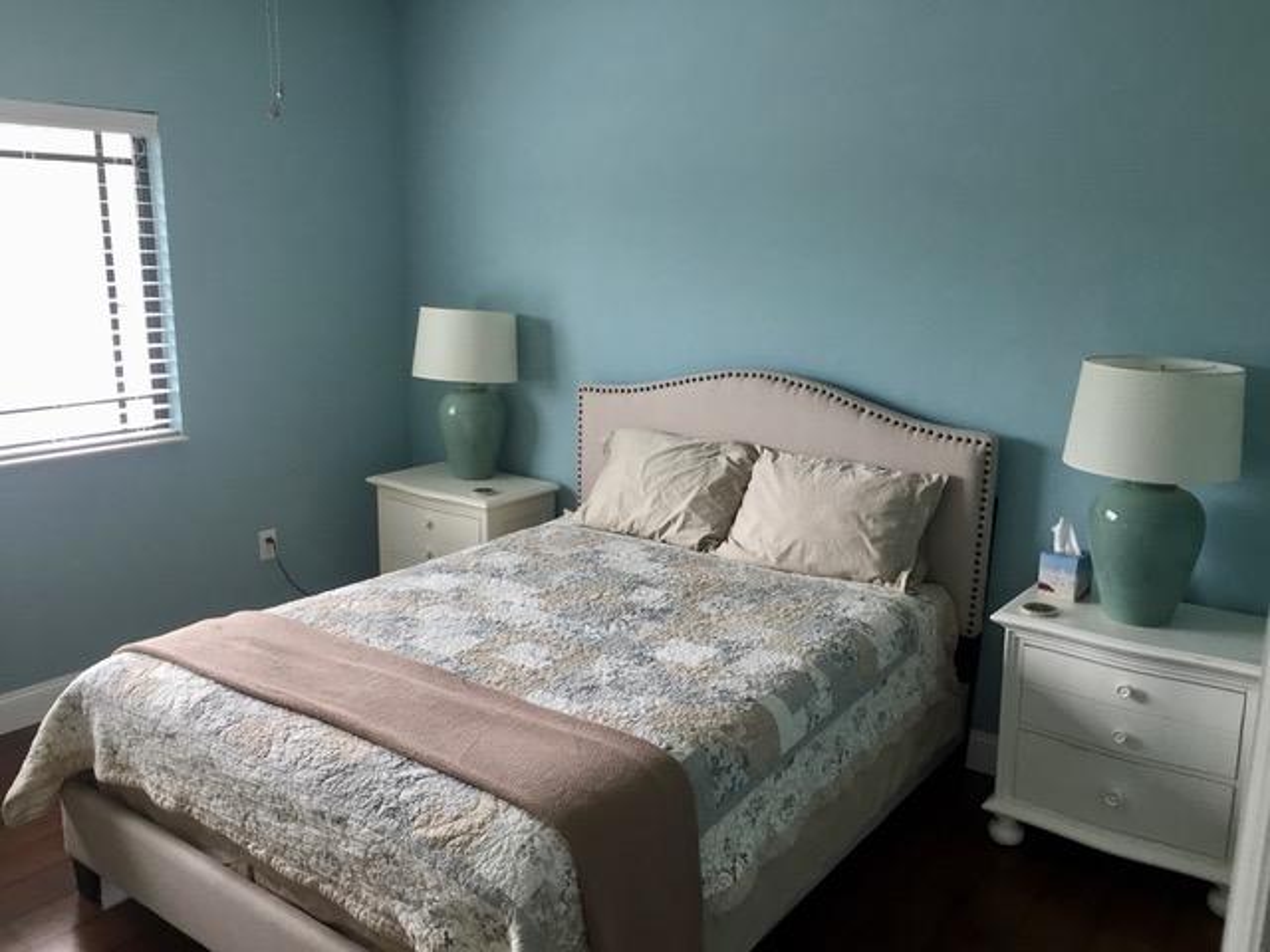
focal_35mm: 29
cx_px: 635
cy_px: 476
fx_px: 1064
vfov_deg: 48.2
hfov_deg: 61.7
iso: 32
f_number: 2.2
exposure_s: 1/30
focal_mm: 4.15
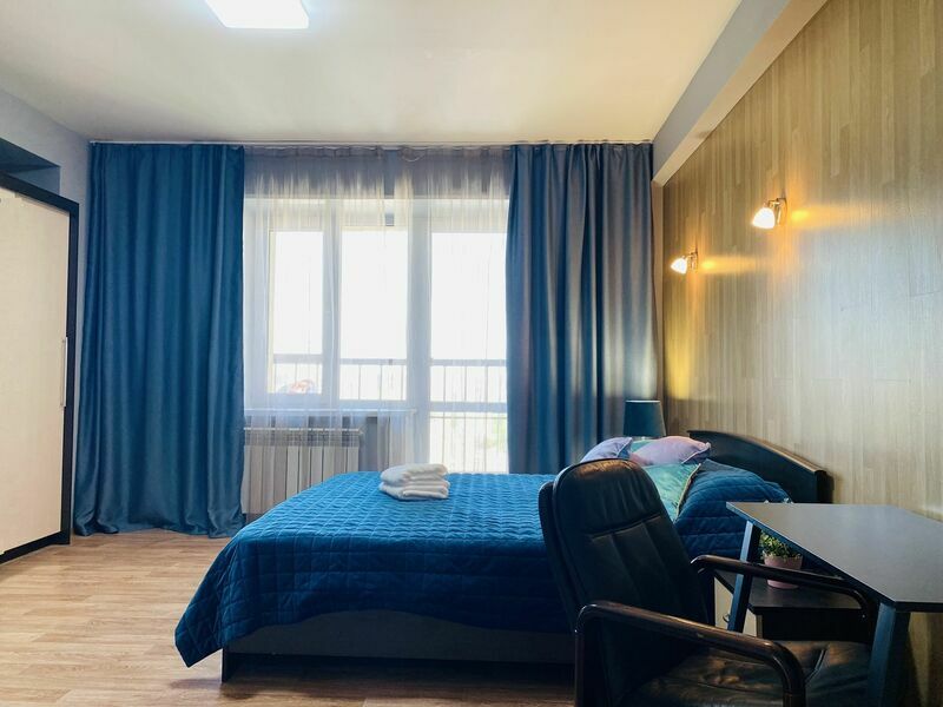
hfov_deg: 67.3
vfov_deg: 53.1
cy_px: 354
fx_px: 708
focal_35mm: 26
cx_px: 472
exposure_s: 1/100
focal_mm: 4.25
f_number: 1.8
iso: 100
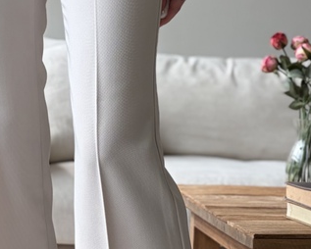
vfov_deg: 19.1
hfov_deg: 23.7
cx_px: 99
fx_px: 737
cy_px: 174
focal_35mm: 80
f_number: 1.6
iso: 40
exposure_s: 1/286
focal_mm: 5.96
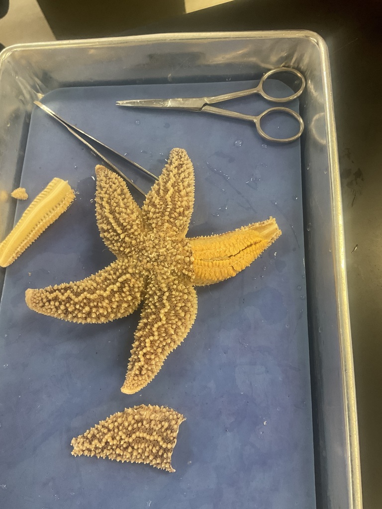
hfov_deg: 48.2
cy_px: 254
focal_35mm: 29
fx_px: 427
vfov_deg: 61.7
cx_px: 191
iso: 160
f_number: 1.8
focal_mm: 3
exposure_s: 1/60
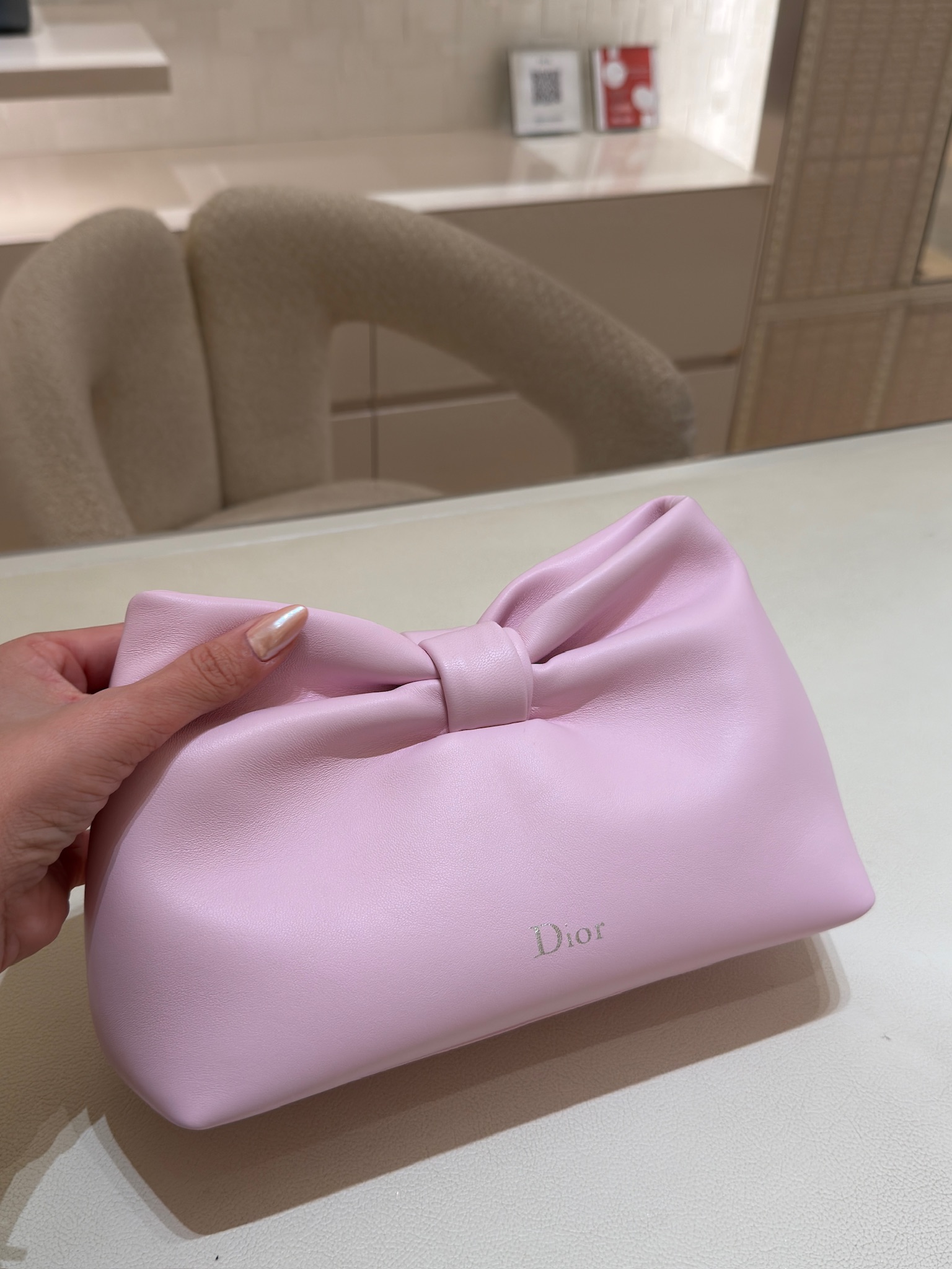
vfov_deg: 52.6
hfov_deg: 40.7
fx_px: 1283
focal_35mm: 35
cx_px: 476
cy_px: 634
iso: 100
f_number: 1.78
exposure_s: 1/490
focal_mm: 6.76
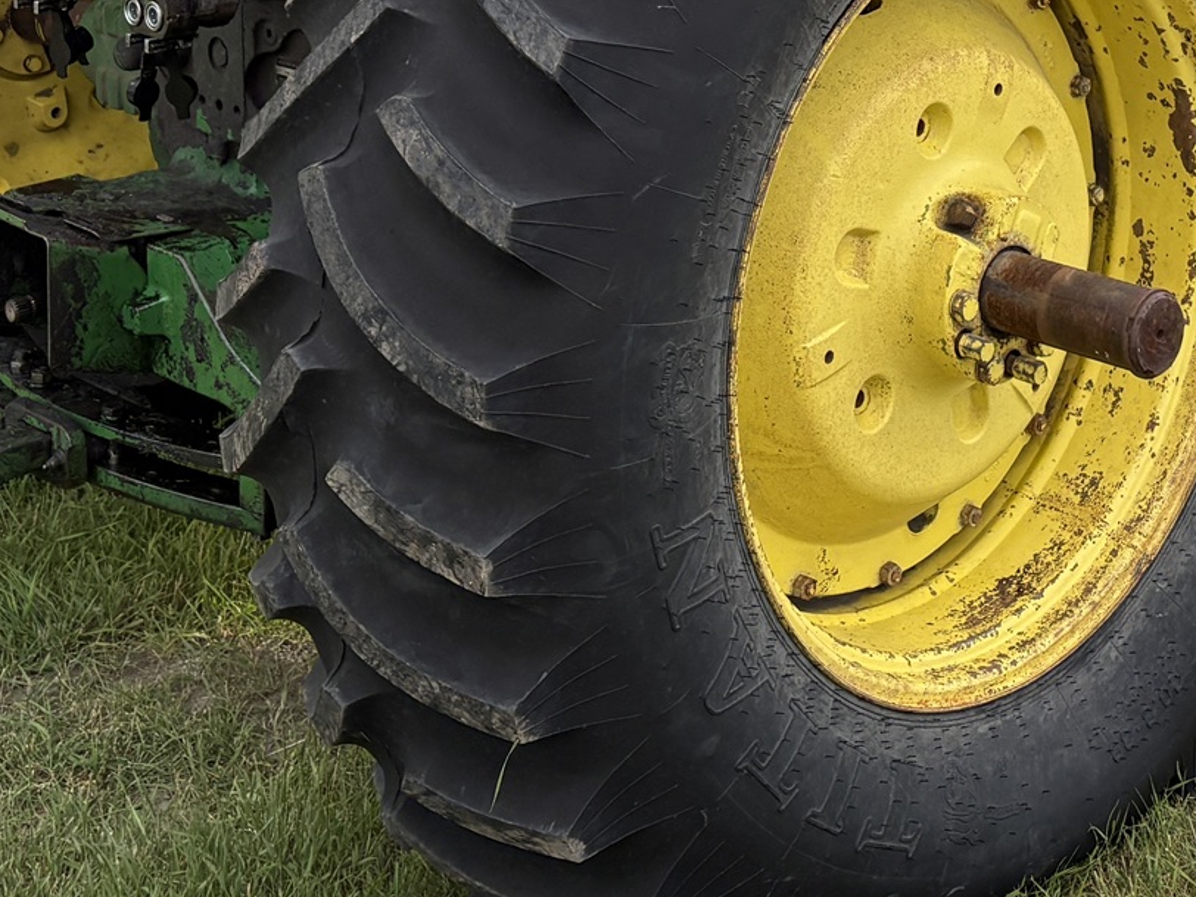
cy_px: -224
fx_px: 2591
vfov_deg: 18.5
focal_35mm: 75
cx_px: 780
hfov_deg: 25.9
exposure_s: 1/1550
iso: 64
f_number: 1.6
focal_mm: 5.96
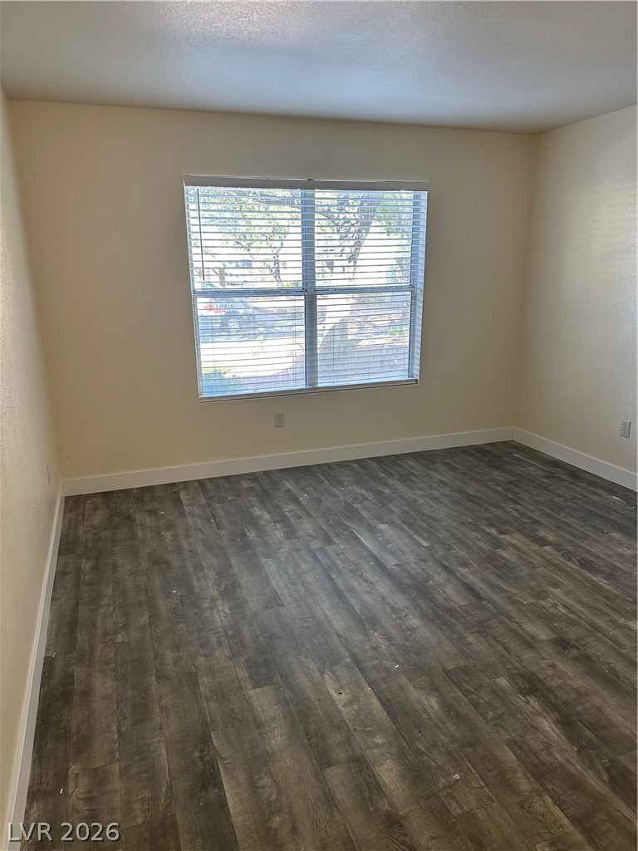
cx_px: 319
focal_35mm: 24
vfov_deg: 71.6
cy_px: 426
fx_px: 590
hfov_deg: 56.8
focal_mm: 6.86
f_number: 1.78
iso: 200
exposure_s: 1/120
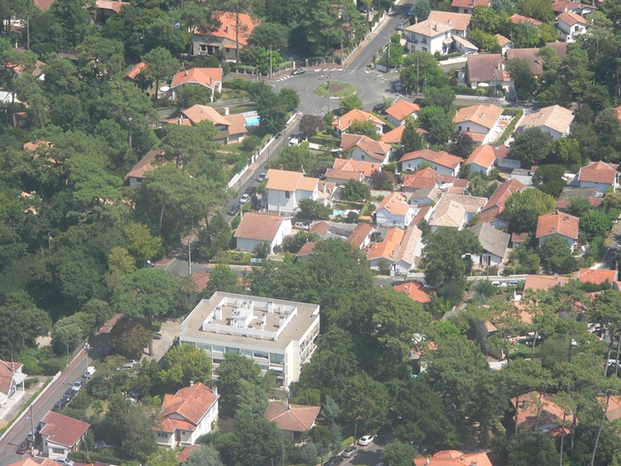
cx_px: 310
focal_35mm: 167
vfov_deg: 8.9
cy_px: 233
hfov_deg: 11.8
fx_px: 2996
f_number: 3.7
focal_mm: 27.9
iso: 80
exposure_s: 1/500
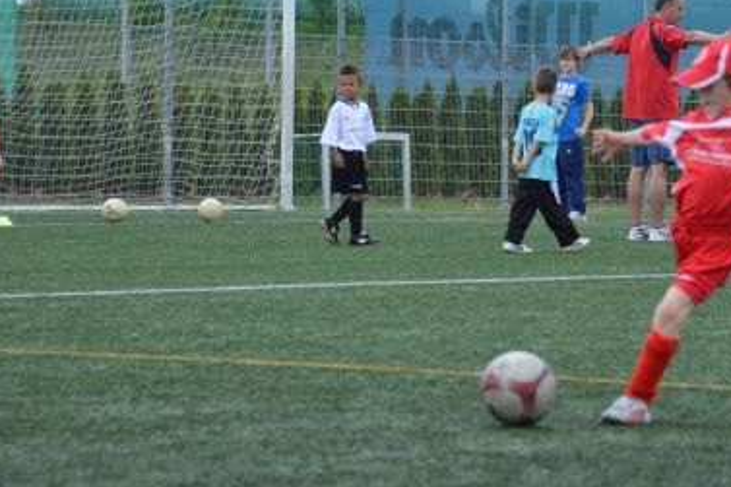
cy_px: 164
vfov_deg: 6.1
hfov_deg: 9.1
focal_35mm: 227
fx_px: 4603
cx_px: 531
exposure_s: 1/1250
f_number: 5.6
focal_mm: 95
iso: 400
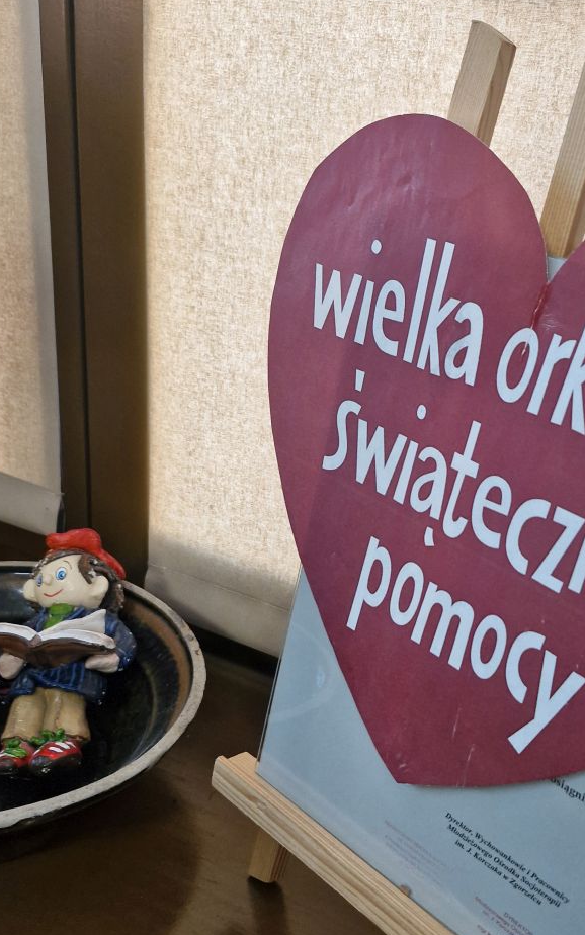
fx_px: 918
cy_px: 487
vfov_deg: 54.0
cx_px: 359
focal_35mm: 36
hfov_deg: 35.2
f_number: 1.8
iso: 250
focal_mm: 5.54
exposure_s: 1/100
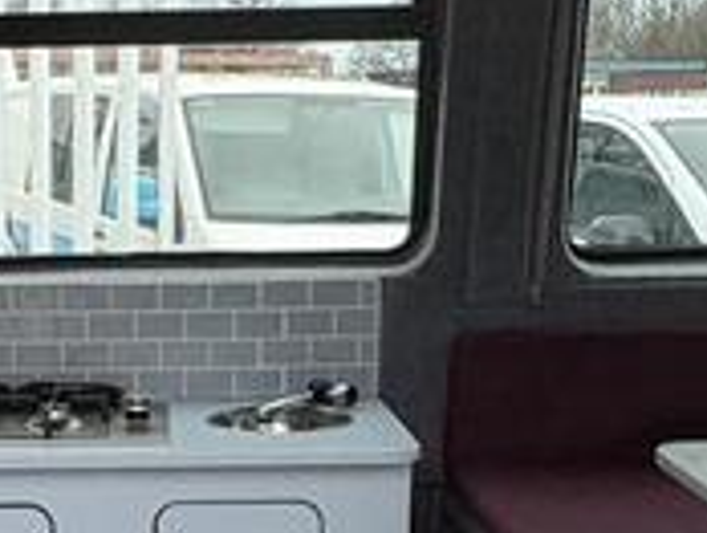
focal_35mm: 72
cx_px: 122
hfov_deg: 26.4
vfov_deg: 20.0
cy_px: 505
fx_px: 1473
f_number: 2.2
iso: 80
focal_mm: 2.22
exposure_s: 1/99
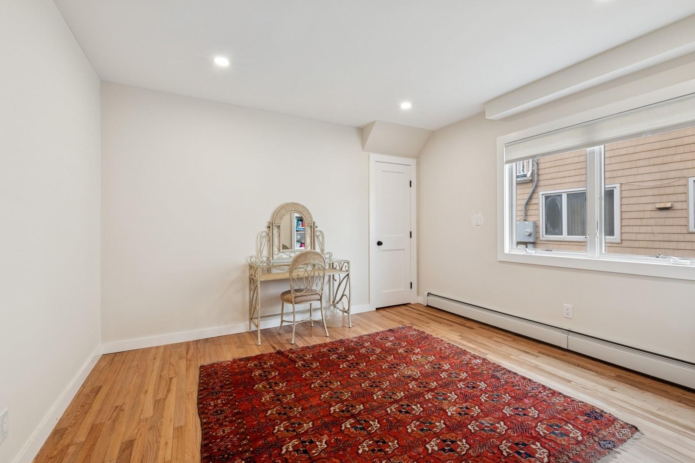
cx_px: 348
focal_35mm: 15
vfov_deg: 77.3
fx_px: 290
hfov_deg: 100.4
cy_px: 232
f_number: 14
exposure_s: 1/20
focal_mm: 15
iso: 640
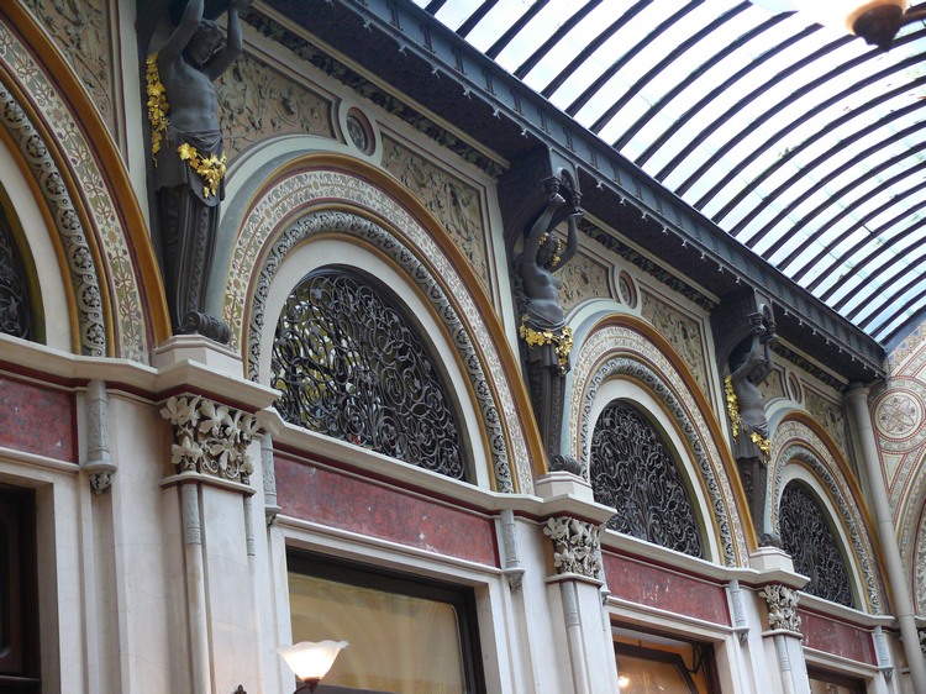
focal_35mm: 64
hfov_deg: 30.3
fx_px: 1711
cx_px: 463
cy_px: 347
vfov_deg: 22.9
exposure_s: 1/8
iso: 200
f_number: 3.2
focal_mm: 13.5
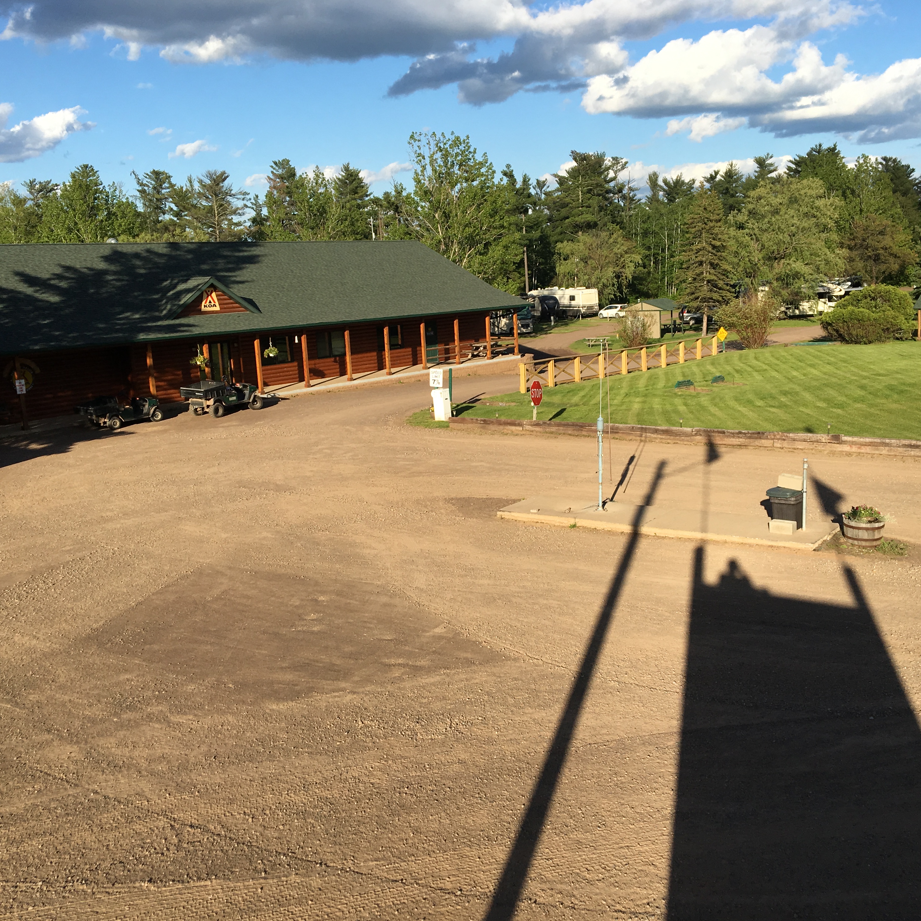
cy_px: 459
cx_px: 497
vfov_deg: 47.2
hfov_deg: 47.2
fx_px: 1054
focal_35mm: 35
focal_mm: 4.15
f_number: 2.2
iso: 25
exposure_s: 1/1538
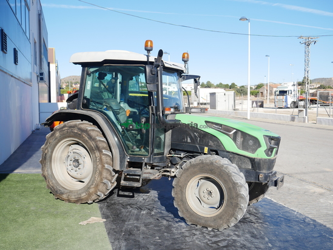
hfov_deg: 46.8
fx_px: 385
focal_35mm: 40
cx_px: 166
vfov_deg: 36.0
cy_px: 125
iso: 200
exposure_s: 1/1000
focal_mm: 20
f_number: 4.5
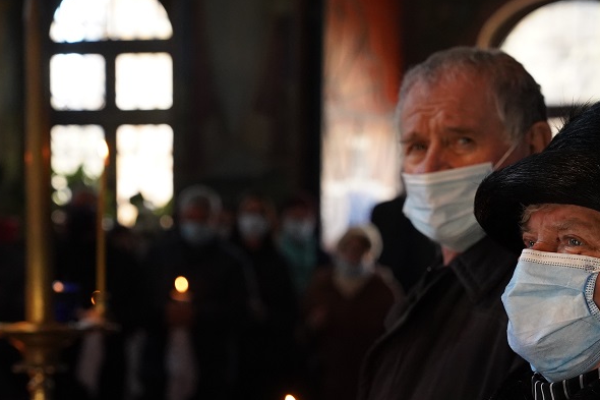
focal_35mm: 120
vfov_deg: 11.3
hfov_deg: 17.1
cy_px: 402
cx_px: 319
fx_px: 1999
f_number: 4
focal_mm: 59
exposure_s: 1/500
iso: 3200
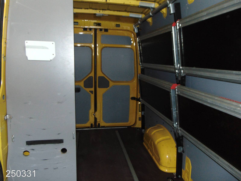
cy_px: 90
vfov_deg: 54.9
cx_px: 120
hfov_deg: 69.4
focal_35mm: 25
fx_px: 174
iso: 200
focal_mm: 4.5
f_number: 3
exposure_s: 1/30
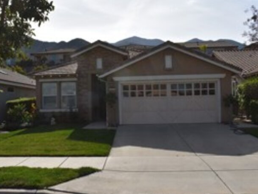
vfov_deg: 39.7
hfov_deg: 51.0
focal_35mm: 36
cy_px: 99
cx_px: 103
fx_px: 268
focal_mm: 18
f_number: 13
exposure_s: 1/200
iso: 100
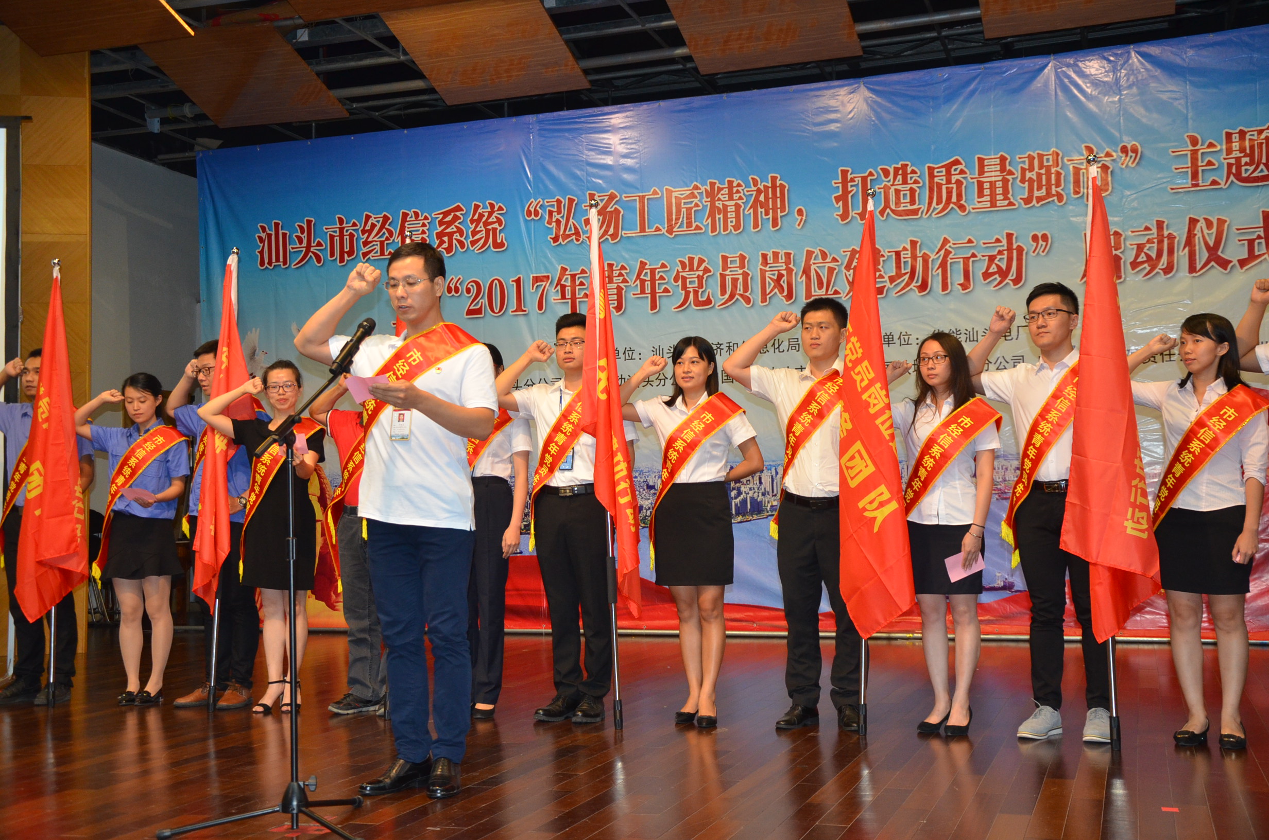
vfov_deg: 31.8
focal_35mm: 42
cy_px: 420
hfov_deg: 46.5
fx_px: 1477
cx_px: 634
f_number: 4
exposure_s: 1/60
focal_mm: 28
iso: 800
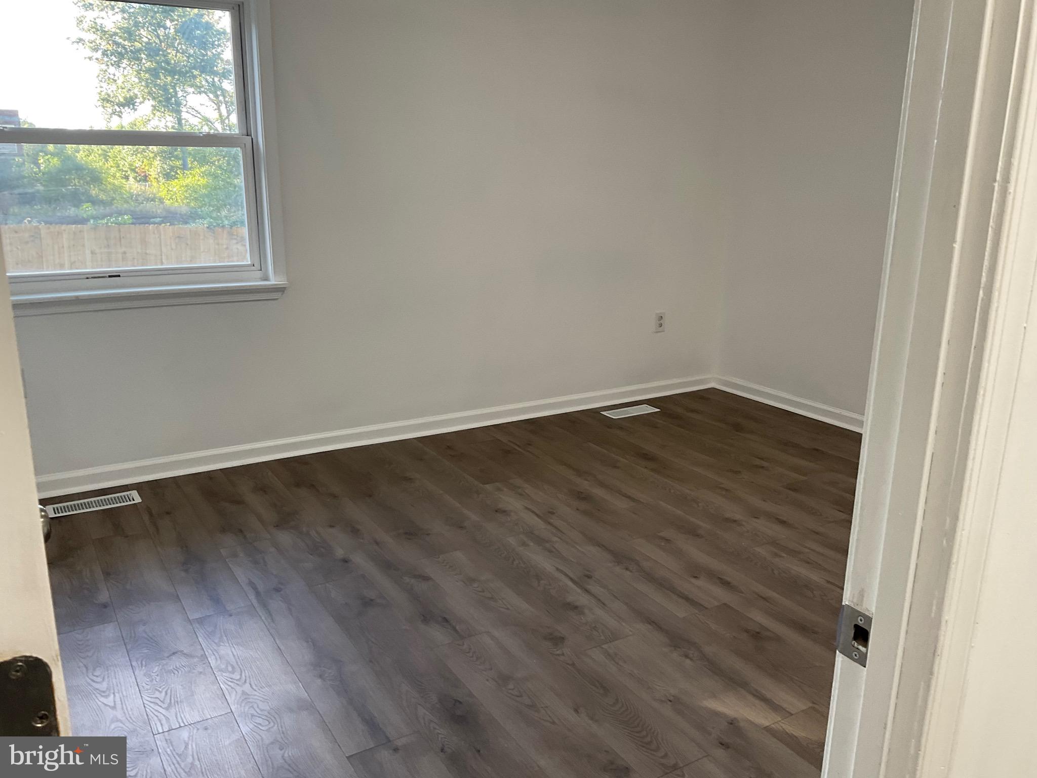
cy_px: 389
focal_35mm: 29
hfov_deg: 61.7
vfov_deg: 48.2
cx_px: 518
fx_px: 869
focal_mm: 3
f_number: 1.8
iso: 40
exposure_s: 1/60
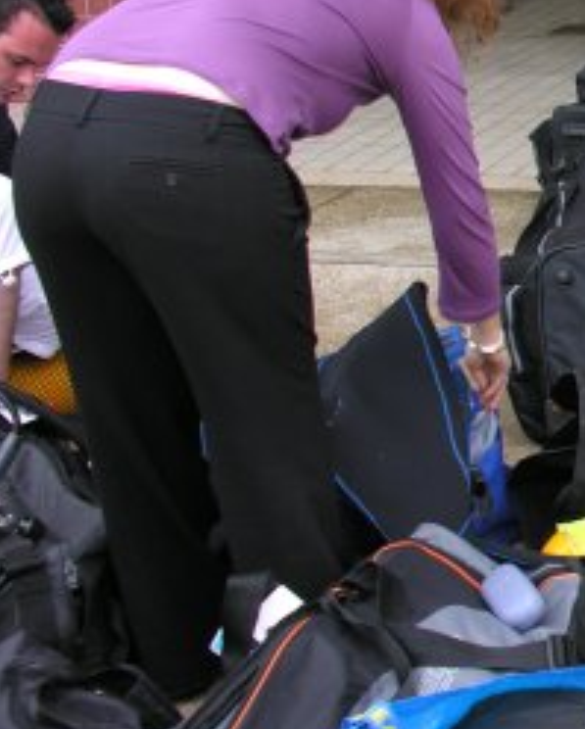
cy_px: 320
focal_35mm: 88
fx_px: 1901
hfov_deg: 15.8
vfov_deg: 21.7
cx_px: 929
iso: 50
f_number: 3.6
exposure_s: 1/65.8
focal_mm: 8.9
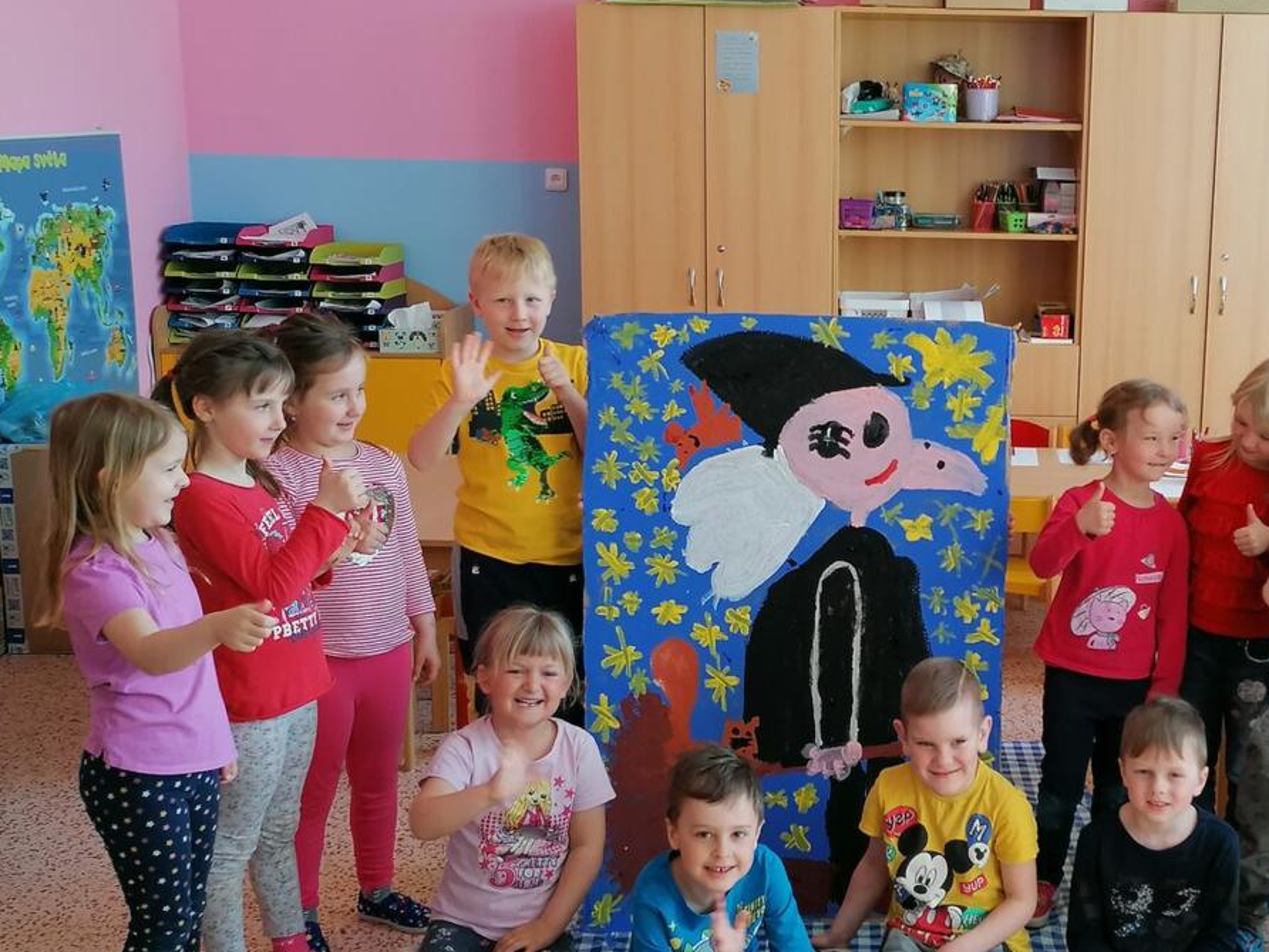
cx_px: 895
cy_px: 515
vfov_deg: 28.5
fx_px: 1870
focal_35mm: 51
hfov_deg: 36.9
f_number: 1.8
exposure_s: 1/50
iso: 50
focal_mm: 4.75
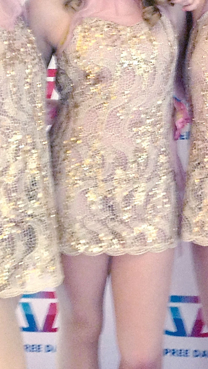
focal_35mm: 99
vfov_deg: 21.6
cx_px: 185
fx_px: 970
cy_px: 169
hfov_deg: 12.2
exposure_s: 1/20
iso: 100
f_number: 2.4
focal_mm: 4.12
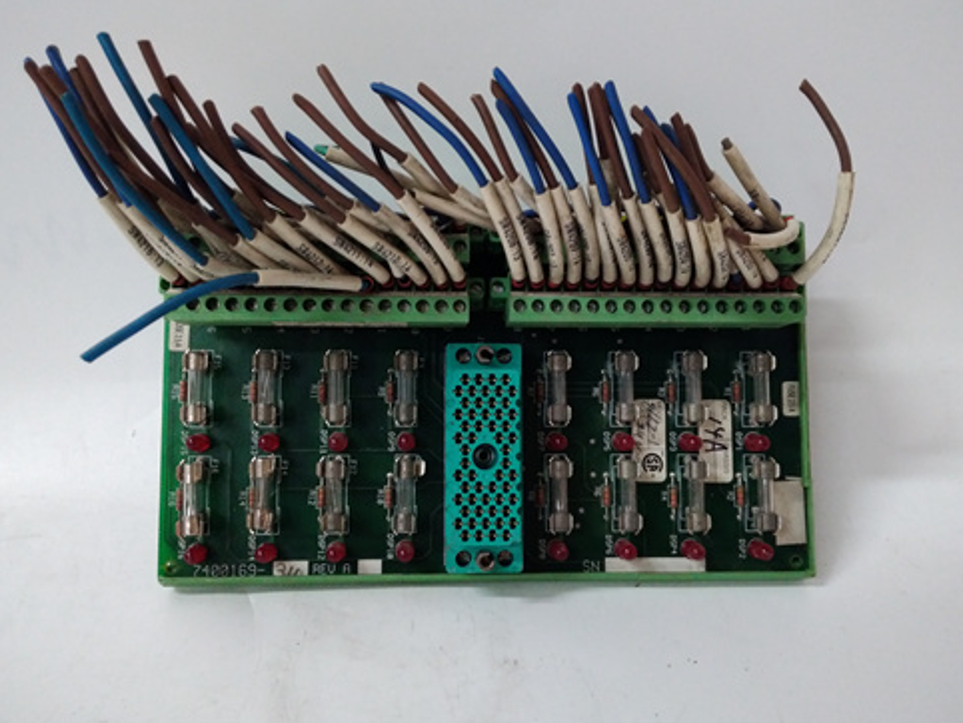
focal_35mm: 28
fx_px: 779
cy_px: 357
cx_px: 480
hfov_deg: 63.4
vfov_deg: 49.8
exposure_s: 1/33
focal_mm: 3.79
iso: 582
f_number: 2
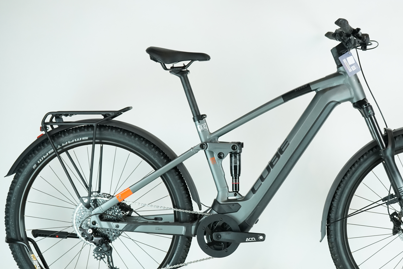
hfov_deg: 24.1
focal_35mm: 84
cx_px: 264
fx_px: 940
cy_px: 160
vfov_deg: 16.3
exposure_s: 1/200
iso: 1600
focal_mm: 64
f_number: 5.6
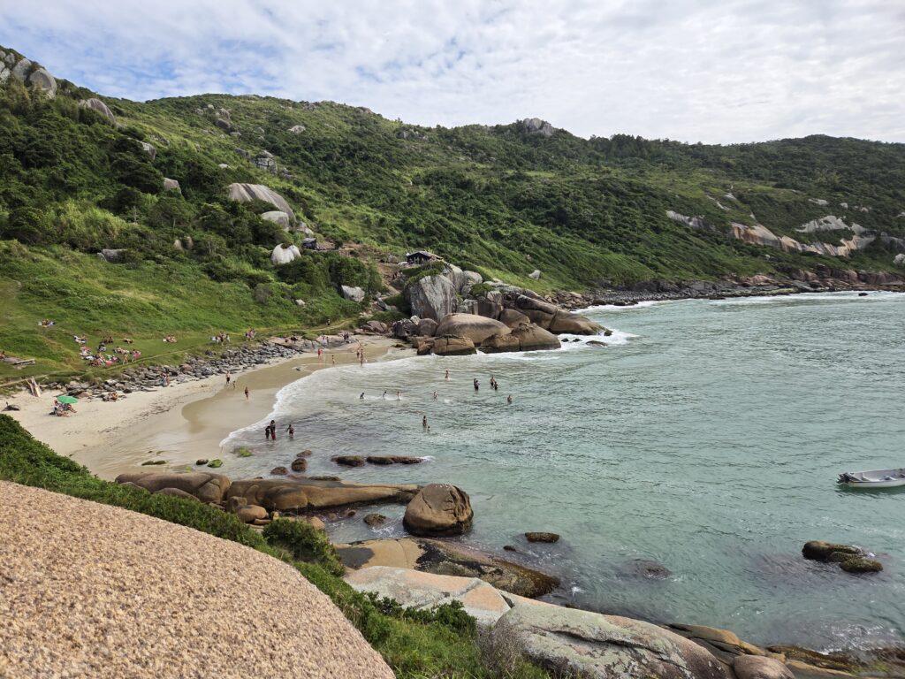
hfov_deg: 73.9
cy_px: 340
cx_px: 452
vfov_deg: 58.9
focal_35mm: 23
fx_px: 601
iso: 80
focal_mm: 5.4
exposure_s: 1/4663
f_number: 1.8
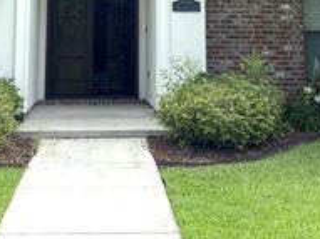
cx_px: 131
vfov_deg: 20.2
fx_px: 628
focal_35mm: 68
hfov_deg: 28.5
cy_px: -49
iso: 32
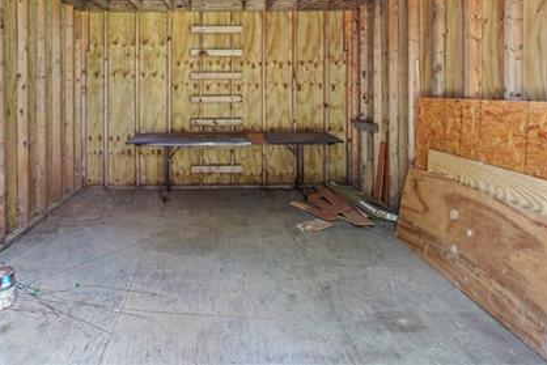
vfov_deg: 47.6
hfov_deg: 68.7
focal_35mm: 26
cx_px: 220
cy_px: 88
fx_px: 395
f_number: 11
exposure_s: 1/2.5
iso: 800
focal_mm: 17
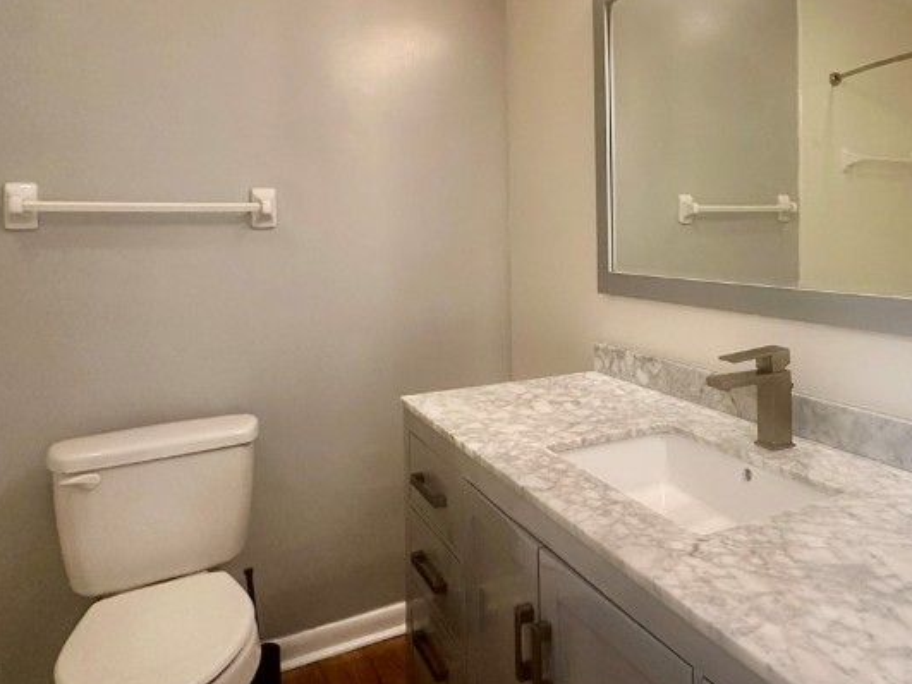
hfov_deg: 63.9
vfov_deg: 50.5
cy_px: 234
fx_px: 711
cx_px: 596
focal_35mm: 27
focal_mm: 2.22
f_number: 2.2
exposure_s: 1/60
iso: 250
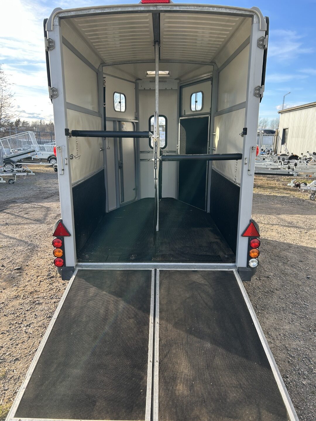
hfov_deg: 53.1
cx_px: 158
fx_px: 316
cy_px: 210
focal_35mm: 26
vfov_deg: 67.3
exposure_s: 1/628
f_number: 1.5
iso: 50
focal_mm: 5.7
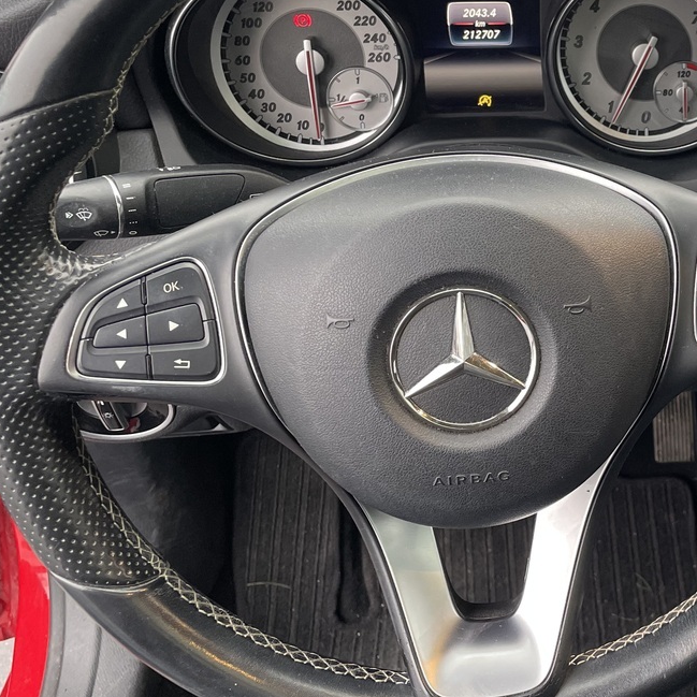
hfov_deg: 30.7
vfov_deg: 33.3
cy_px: 287
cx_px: 714
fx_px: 1162
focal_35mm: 51
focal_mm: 4.2
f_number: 1.6
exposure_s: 1/111
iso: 125
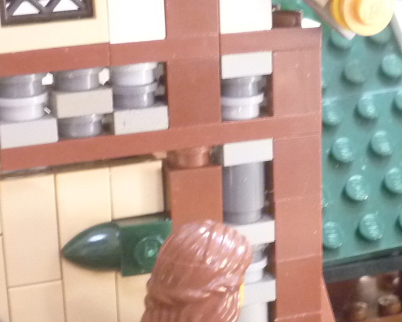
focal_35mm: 94
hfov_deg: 20.2
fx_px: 1118
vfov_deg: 16.3
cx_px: 316
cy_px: 233
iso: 400
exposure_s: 1/13
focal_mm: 5.5
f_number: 2.8
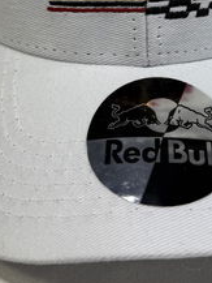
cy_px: 22
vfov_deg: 31.0
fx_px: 481
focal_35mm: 59
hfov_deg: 24.7
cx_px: 148
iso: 80
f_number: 1.78
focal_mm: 6.76
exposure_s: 1/428
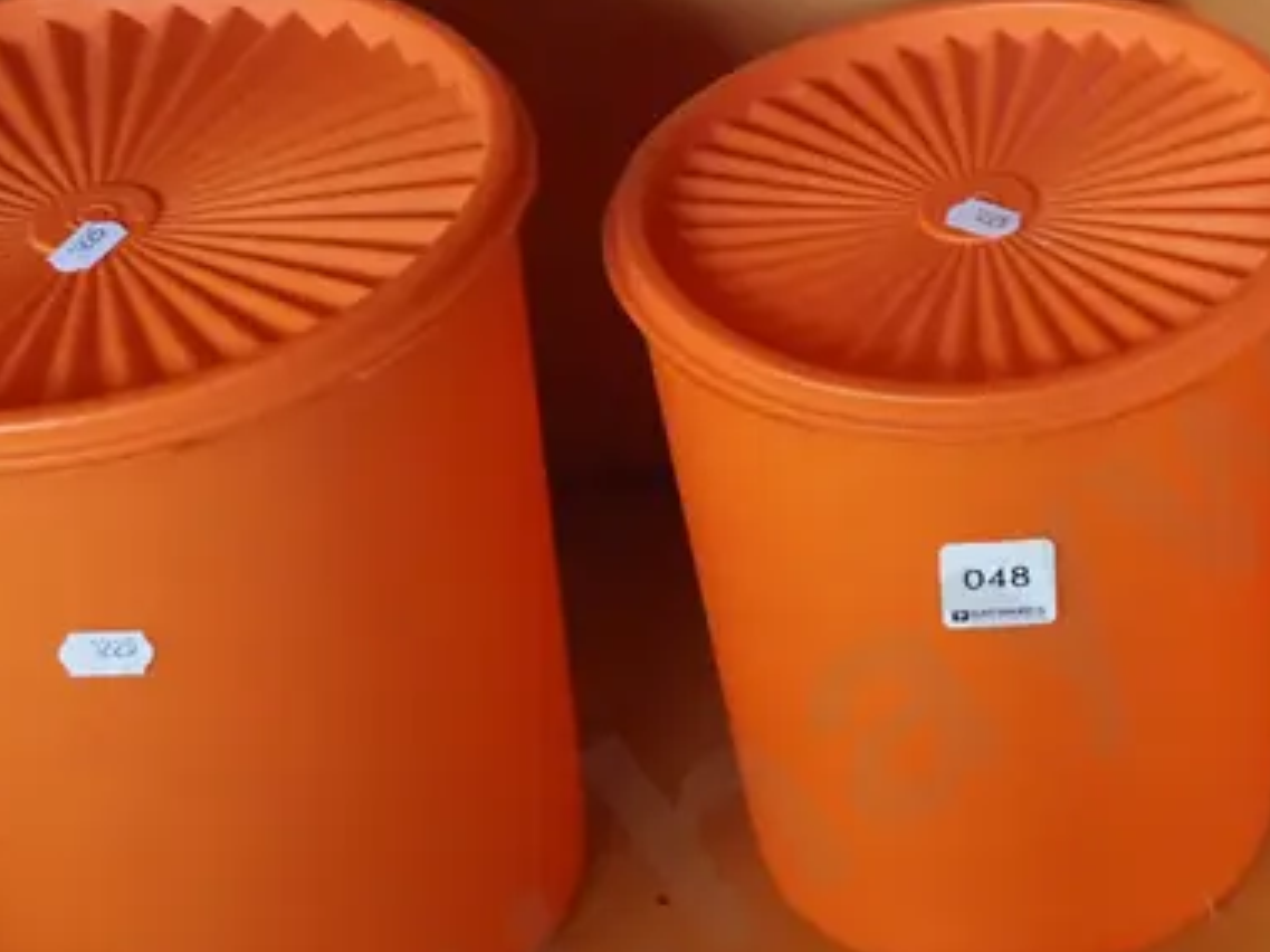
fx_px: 2971
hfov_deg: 23.1
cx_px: 1297
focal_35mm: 81
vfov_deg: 18.2
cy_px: 422
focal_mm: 15
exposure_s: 1/80
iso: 2500
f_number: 5.6
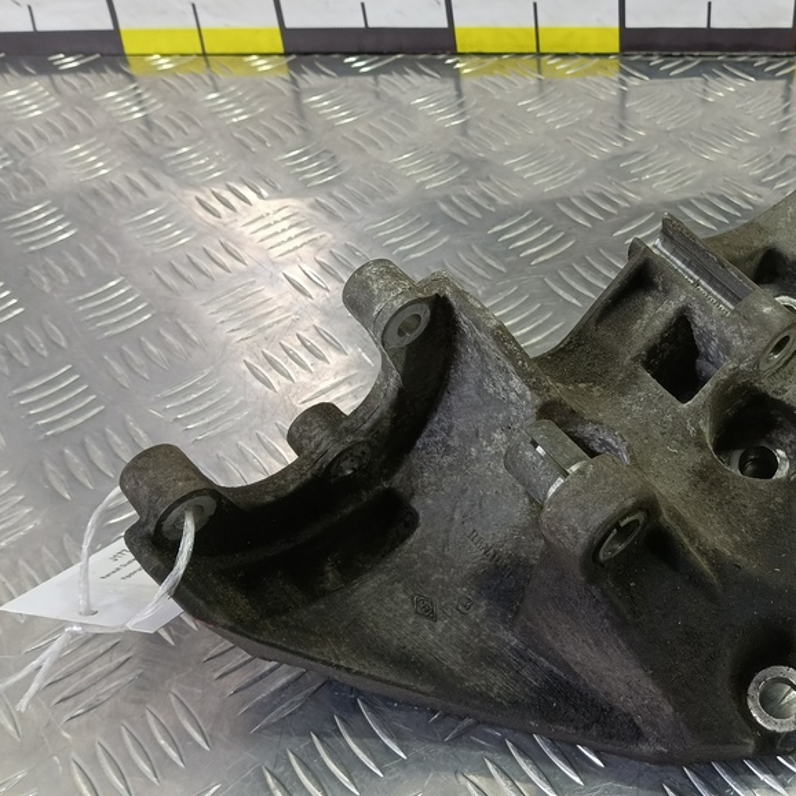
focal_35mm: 36
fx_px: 937
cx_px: 610
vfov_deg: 46.0
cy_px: 416
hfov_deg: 44.3
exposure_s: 1/50
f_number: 1.6
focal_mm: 4.11
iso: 124
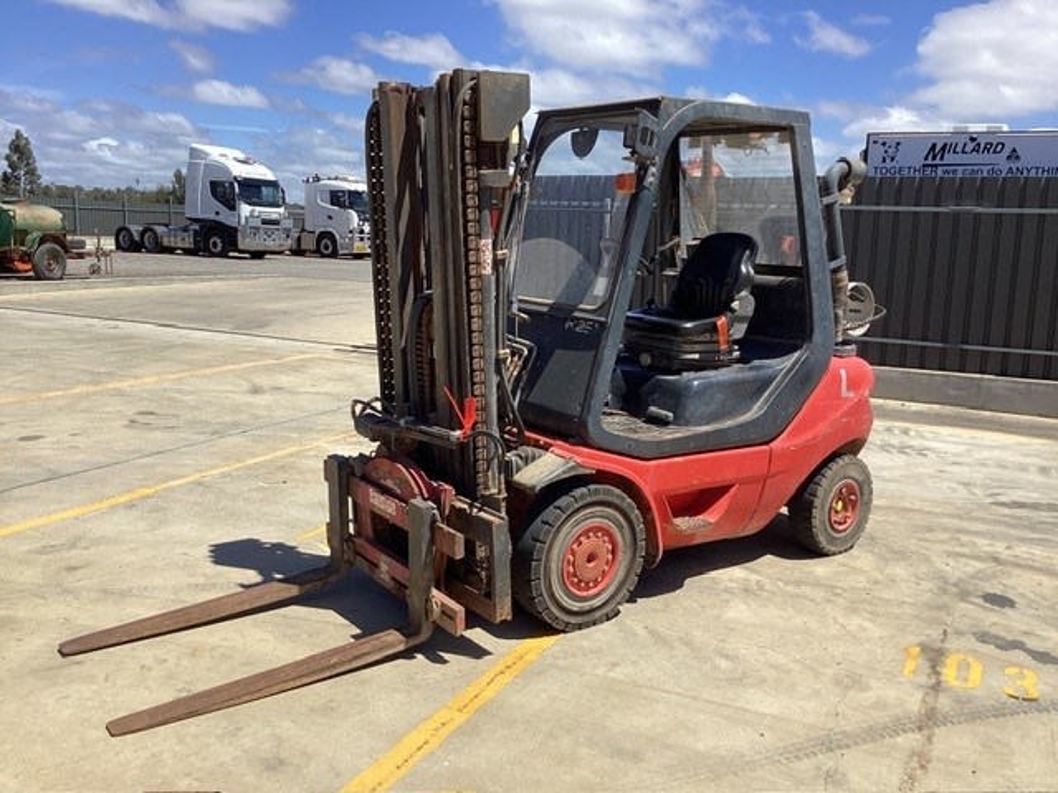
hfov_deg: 58.4
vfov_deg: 45.4
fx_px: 947
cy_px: 396
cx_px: 529
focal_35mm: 31
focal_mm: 3.3
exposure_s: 1/1664
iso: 25
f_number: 2.4
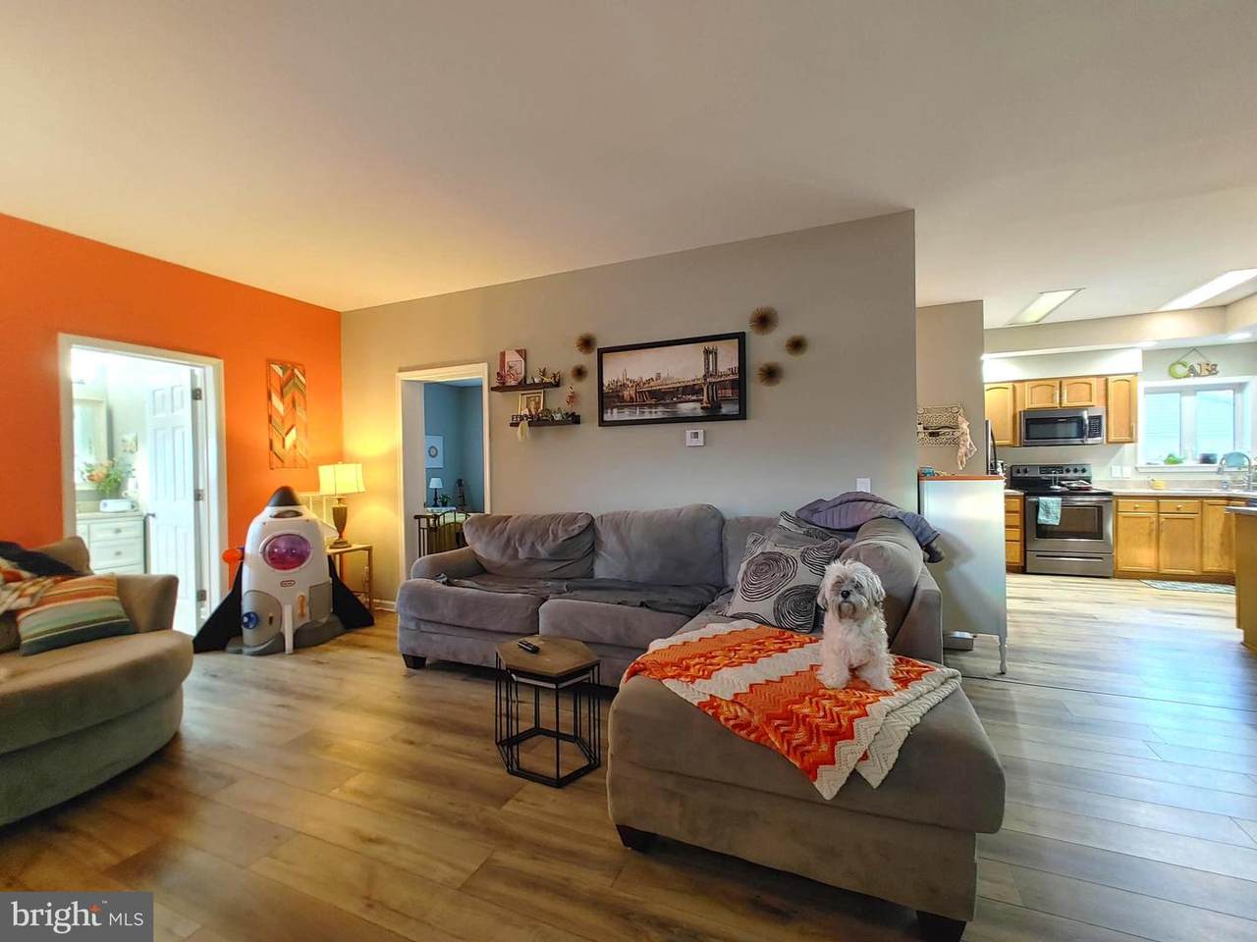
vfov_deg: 81.7
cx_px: 628
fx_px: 545
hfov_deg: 98.2
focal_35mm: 15
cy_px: 471
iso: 350
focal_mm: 1.78
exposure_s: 1/17
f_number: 1.9
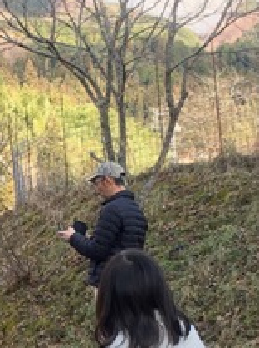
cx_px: -76
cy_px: 218
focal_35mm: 89
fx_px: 891
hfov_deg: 15.7
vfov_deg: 22.0
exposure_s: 1/169
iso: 25
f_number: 2.2
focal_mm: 4.15
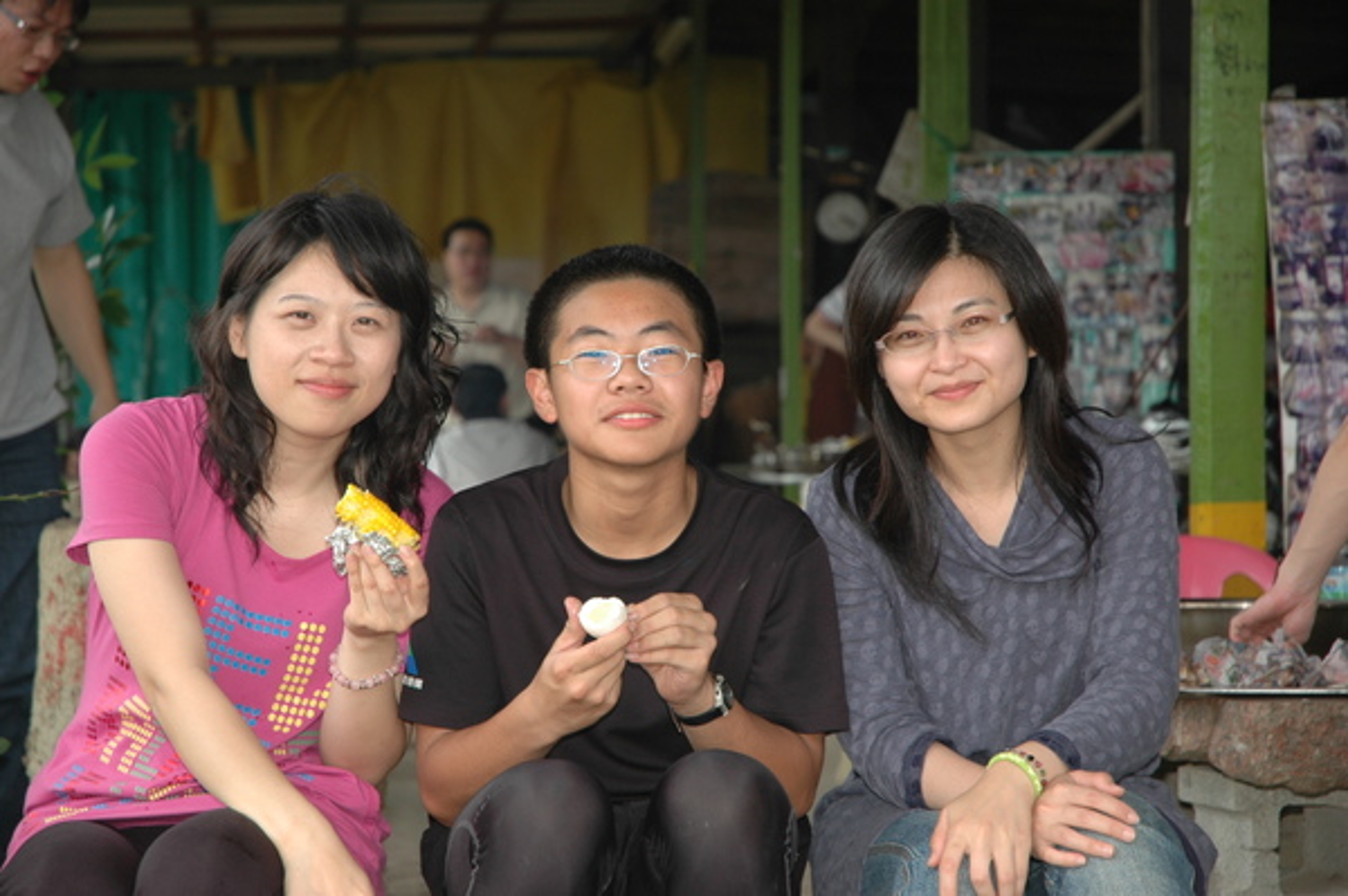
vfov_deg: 13.0
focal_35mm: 105
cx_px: 674
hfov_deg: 19.5
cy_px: 448
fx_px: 3928
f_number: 4.5
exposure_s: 1/160
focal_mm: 70
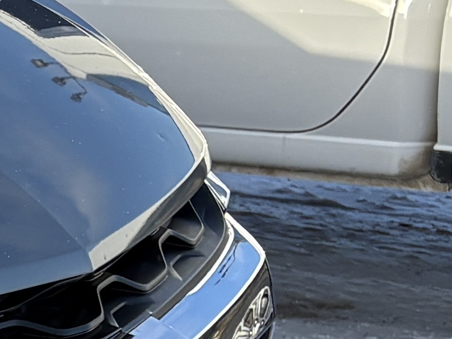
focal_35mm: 184
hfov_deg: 8.5
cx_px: -1005
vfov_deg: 7.9
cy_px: 502
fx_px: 2402
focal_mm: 5.96
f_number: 1.6
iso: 50
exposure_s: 1/1751
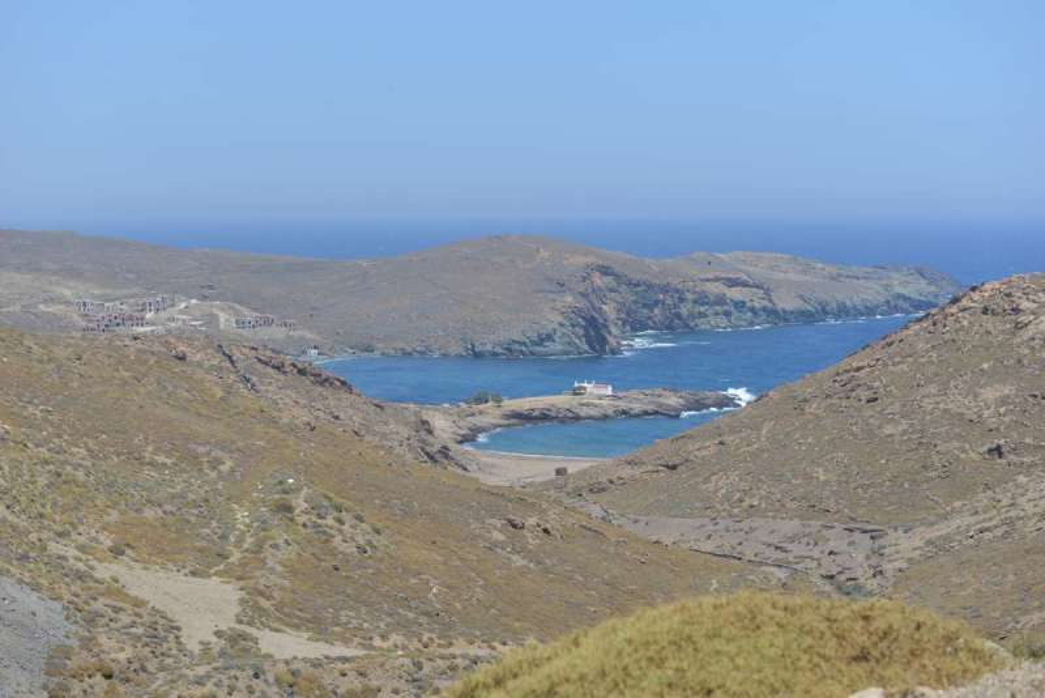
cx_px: 522
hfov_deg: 28.8
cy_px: 349
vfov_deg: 19.5
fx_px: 2033
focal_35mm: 70
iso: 100
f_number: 7.1
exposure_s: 1/200
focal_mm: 70
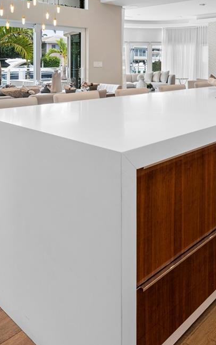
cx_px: 123
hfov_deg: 36.2
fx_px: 329
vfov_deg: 52.0
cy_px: 72
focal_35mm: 35
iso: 100
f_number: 8
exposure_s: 1/8
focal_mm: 14
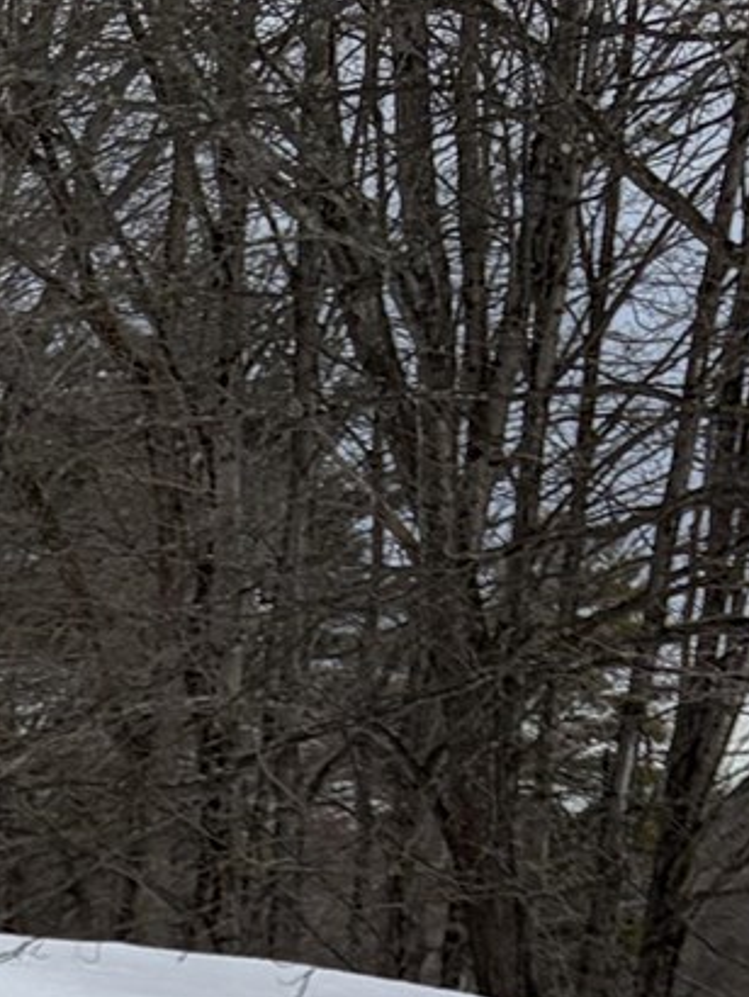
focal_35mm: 146
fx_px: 4208
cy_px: 2106
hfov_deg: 9.3
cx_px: -941
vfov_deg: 11.8
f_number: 1.6
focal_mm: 5.96
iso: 50
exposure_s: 1/2451
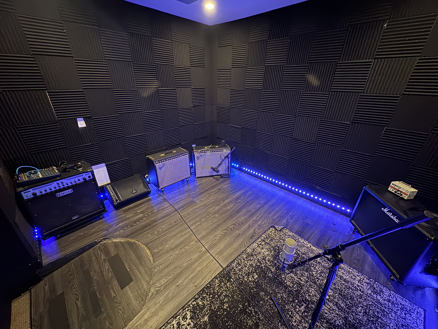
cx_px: 219
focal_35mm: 14
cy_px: 164
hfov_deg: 102.1
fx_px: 177
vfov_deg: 85.7
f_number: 2.2
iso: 1250
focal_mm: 2.22
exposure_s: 1/8
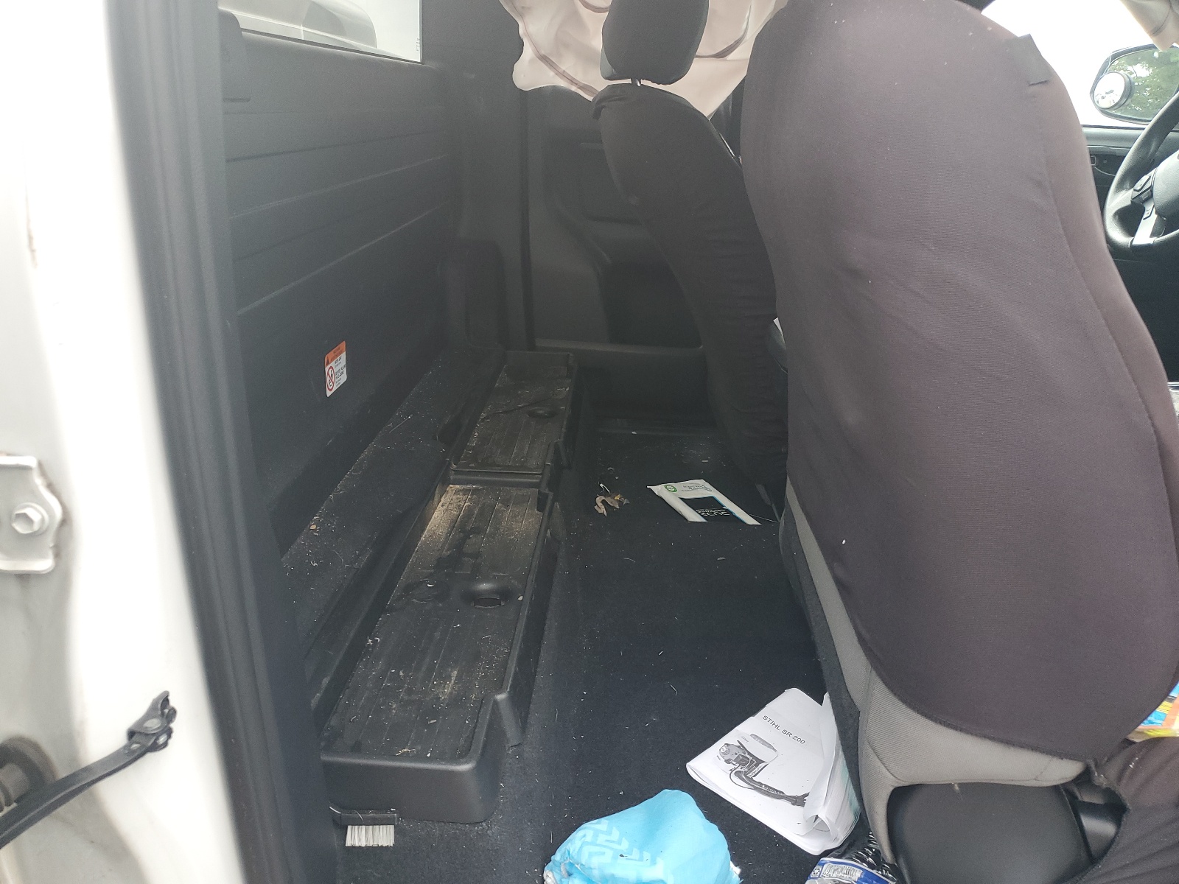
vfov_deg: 53.1
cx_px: 590
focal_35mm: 26
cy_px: 442
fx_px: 886
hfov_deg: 67.3
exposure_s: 1/120
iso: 95
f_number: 1.5
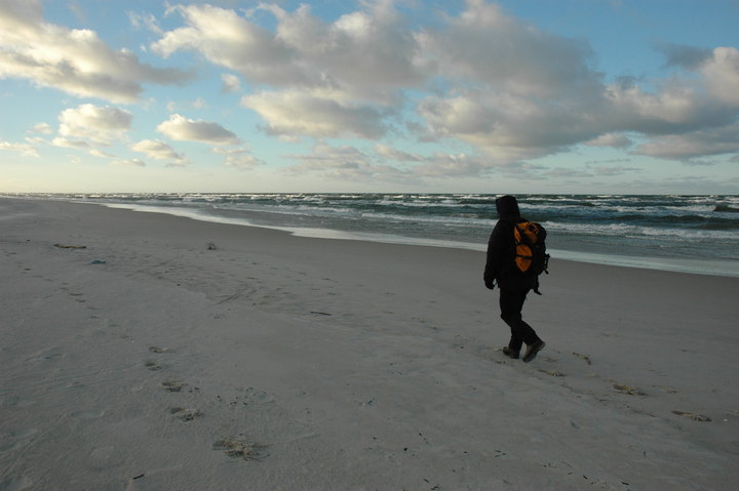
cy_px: 246
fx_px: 554
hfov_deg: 67.4
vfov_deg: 47.9
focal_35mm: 27
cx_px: 370
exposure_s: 1/400
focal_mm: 18
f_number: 10
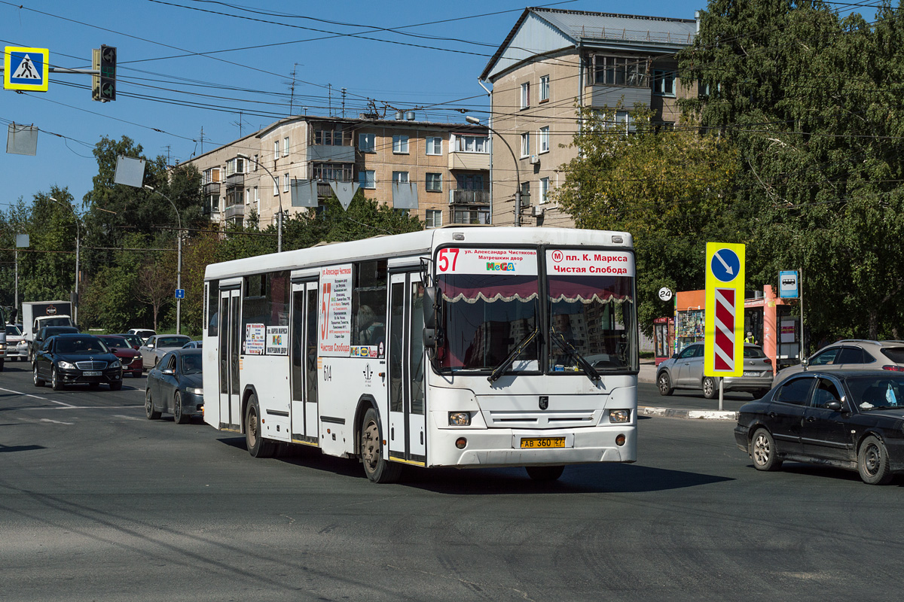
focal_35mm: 63
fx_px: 1582
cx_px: 452
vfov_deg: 21.6
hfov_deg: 31.9
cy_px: 301
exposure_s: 1/1250
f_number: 8
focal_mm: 42
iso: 100
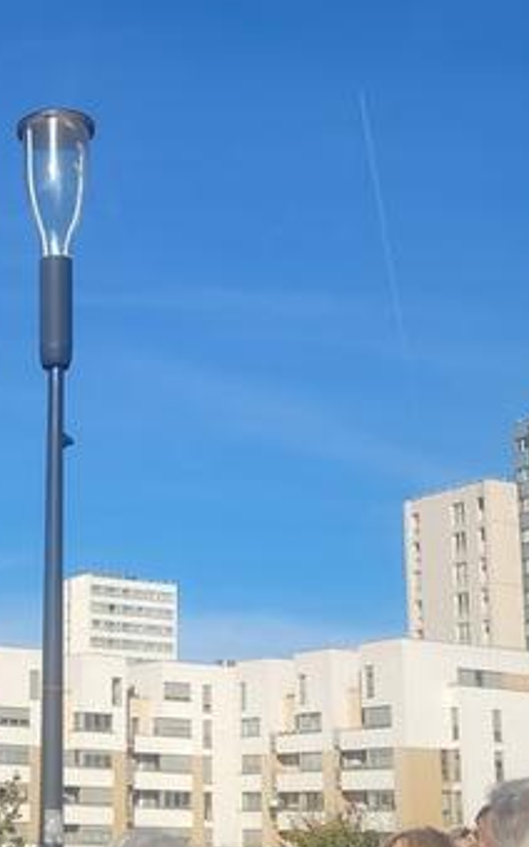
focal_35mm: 65
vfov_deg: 31.3
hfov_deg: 19.1
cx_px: -77
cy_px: 570
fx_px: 1499
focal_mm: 5.4
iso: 40
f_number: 1.8
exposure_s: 1/2937
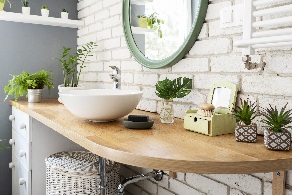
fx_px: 300
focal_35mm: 37
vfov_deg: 36.0
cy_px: 97
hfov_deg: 51.9
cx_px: 153
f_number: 7.1
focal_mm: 35
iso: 100
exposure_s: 1/1.67
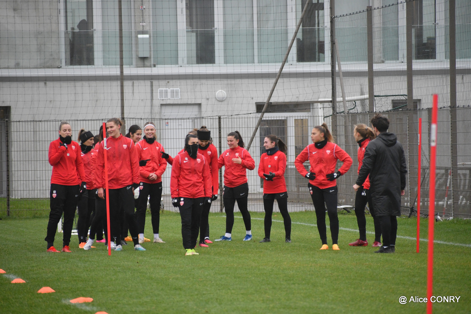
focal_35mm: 315
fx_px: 4121
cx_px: 236
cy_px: 157
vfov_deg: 4.4
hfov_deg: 6.5
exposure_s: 1/800
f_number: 5.3
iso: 1600
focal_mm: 210
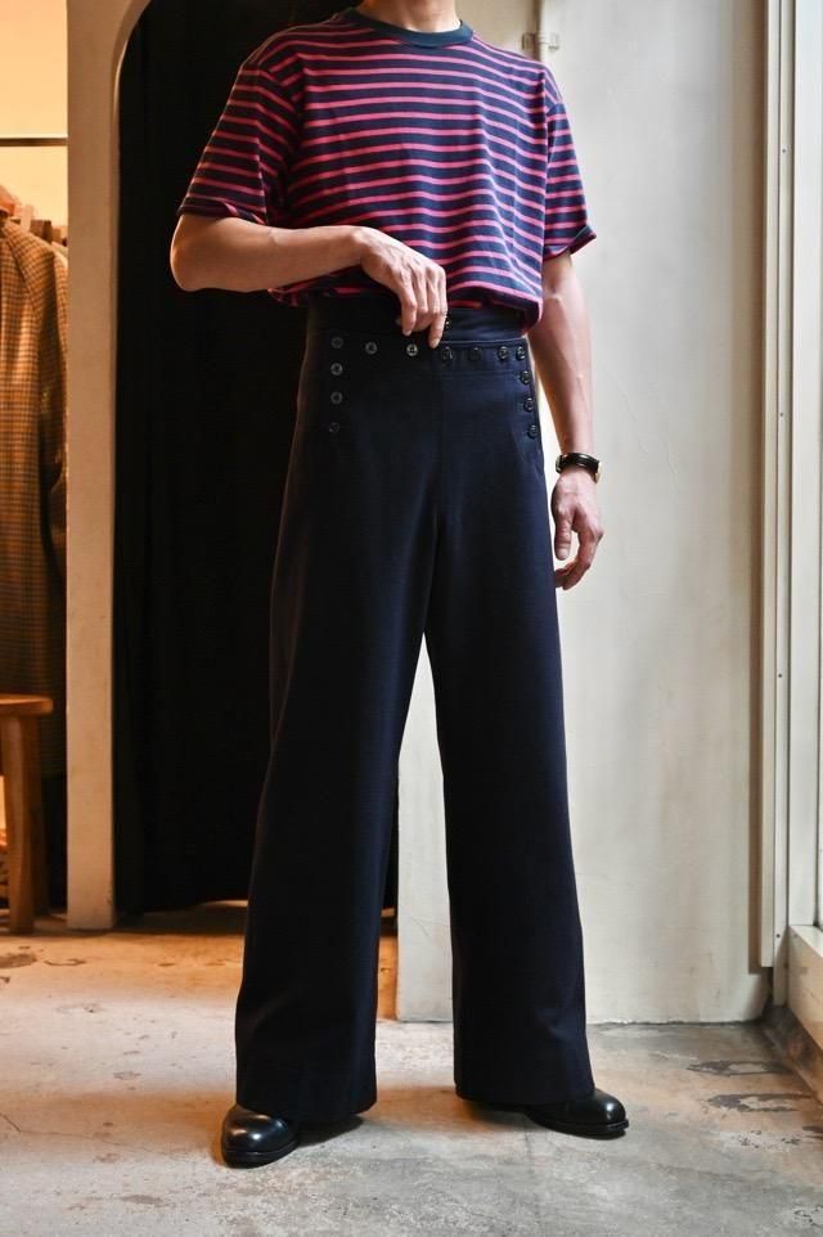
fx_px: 1614
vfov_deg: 41.9
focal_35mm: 47
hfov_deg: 28.6
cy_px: 618
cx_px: 412
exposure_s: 1/40
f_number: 5.6
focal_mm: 47
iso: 2500
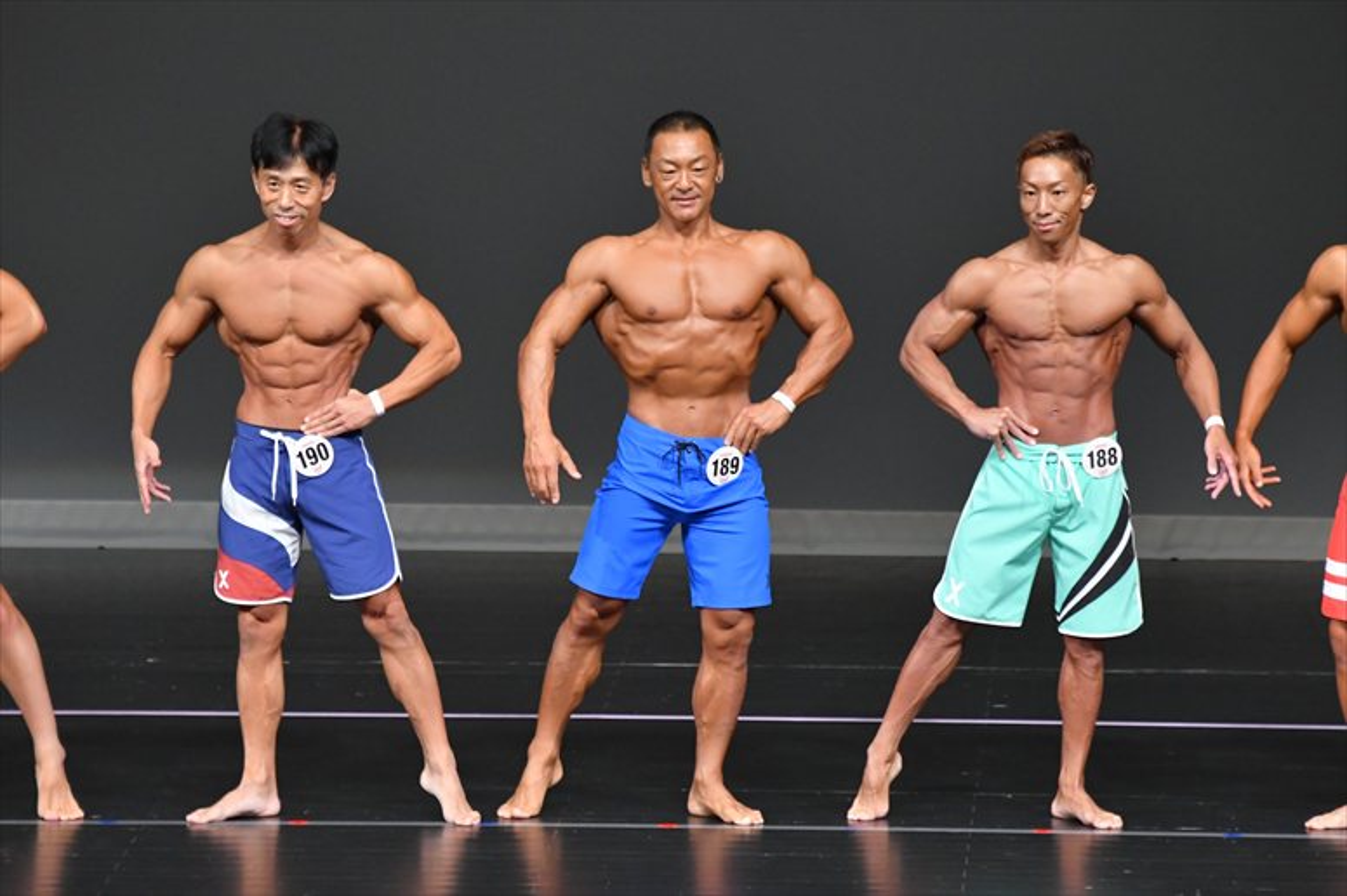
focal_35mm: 315
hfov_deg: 6.5
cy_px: 448
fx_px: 11781
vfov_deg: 4.4
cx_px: 674
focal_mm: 210
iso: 3600
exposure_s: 1/400
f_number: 5.6
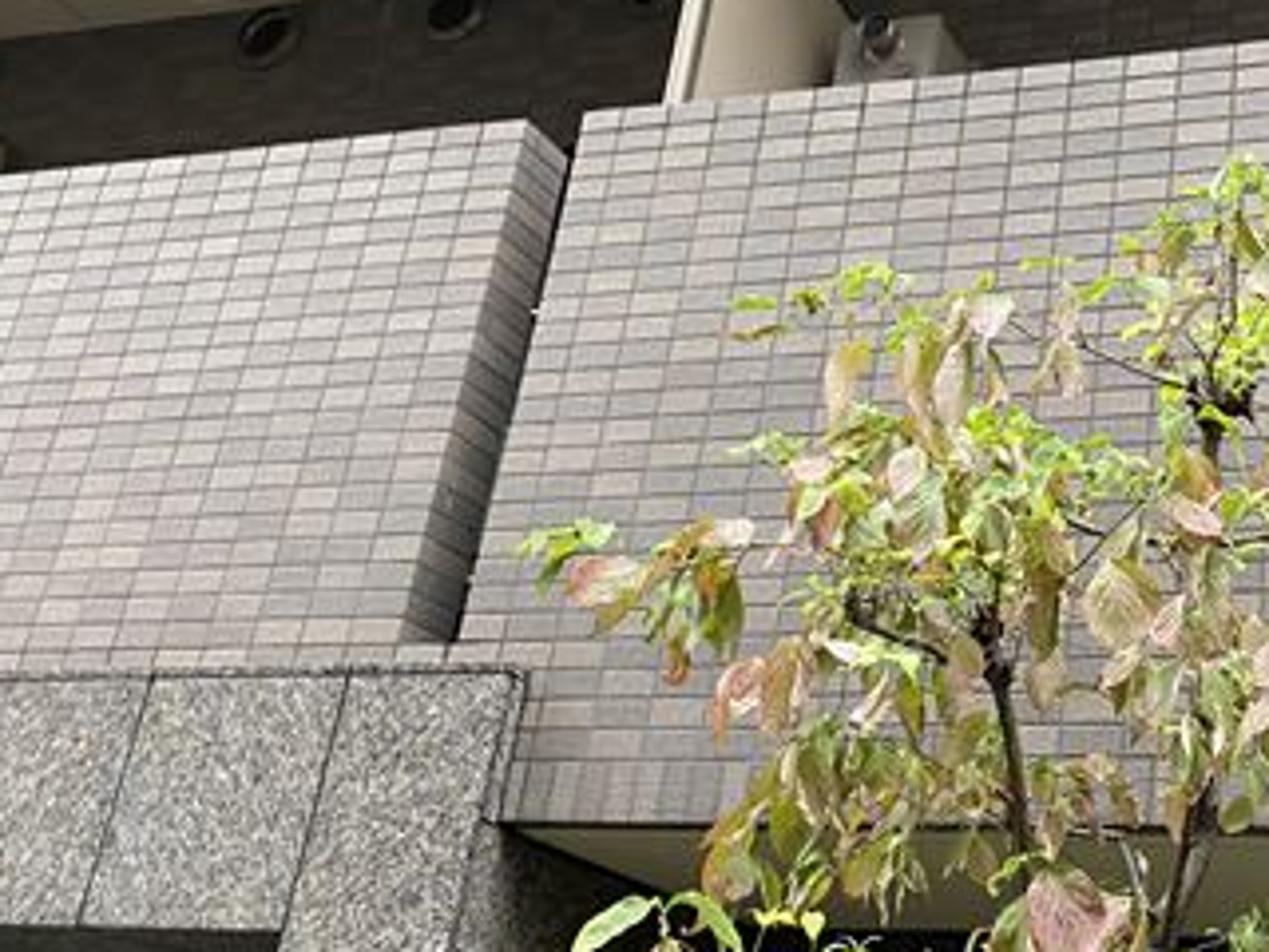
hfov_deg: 34.6
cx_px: 1158
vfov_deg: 28.0
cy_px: 416
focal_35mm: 52
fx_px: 1906
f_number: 1.8
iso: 100
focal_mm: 4.25
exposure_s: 1/50
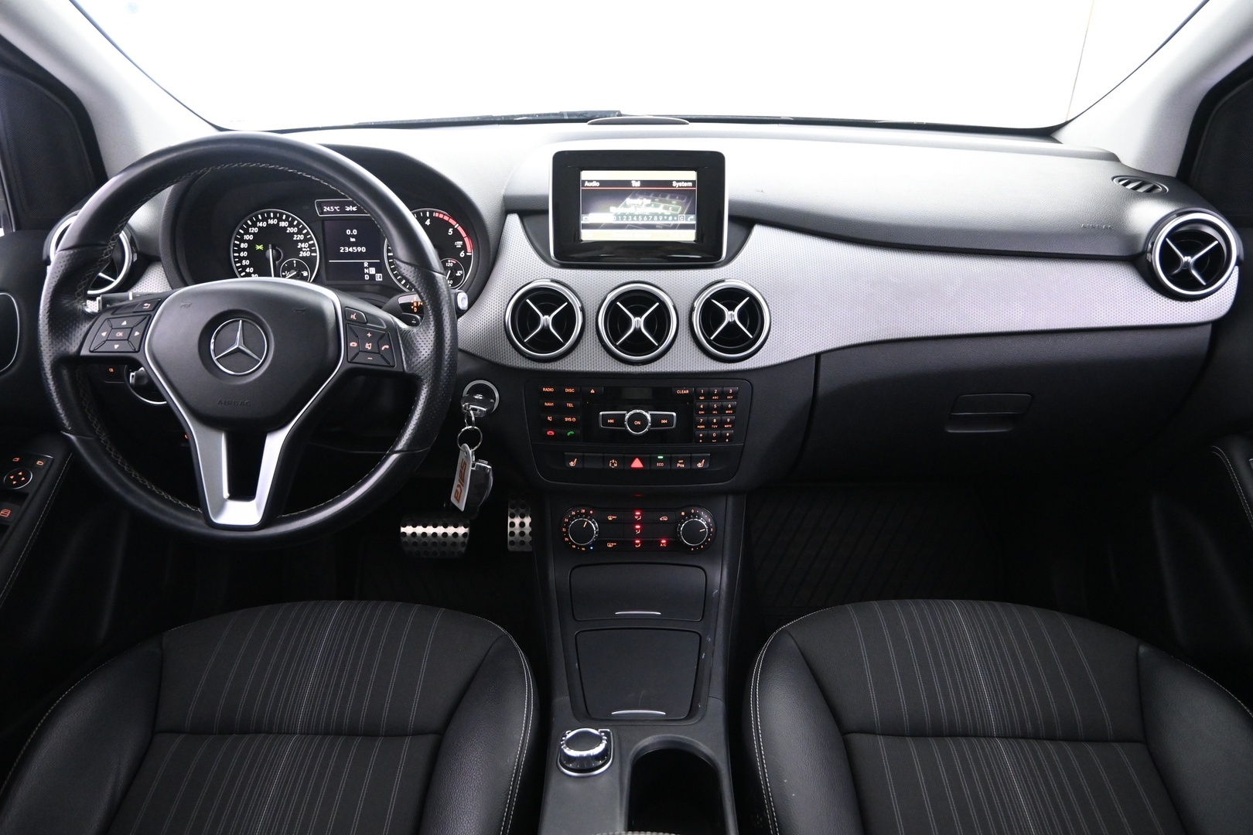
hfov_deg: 73.7
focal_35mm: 24
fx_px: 835
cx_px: 626
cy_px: 418
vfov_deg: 53.1
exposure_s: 1/20
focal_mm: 16
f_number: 3.5
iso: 3200
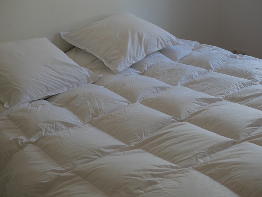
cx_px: 131
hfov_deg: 38.2
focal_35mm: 50
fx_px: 378
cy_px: 98
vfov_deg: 29.1
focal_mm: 25
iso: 200
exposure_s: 1/320
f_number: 2.8
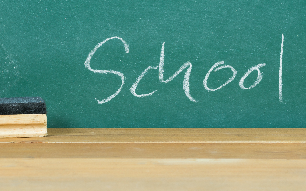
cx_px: 105
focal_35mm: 162
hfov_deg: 12.9
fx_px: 1351
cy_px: 40
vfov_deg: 8.1
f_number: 16
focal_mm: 90
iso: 100
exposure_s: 1/1.25
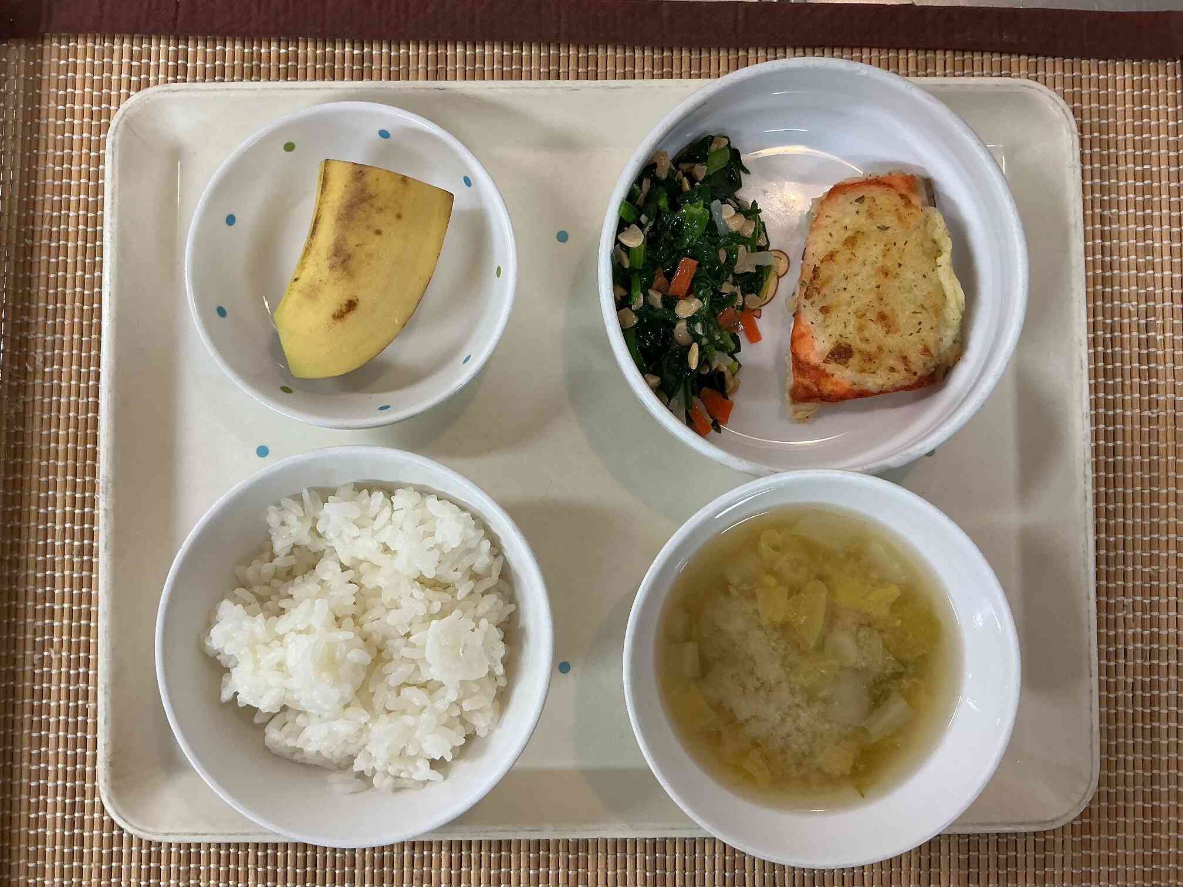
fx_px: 991
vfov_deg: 48.2
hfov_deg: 61.7
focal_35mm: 29
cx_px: 592
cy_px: 444
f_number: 1.8
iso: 50
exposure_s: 1/50
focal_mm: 3
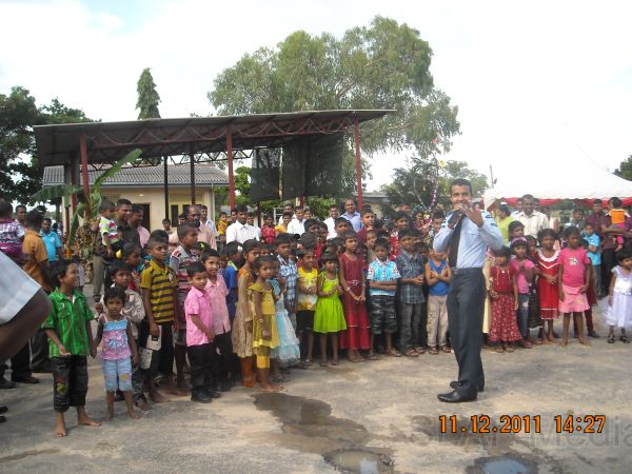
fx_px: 639
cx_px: 316
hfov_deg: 52.6
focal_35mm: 35
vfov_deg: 40.7
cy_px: 237
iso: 64
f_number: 2.8
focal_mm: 5.7
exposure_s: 1/296
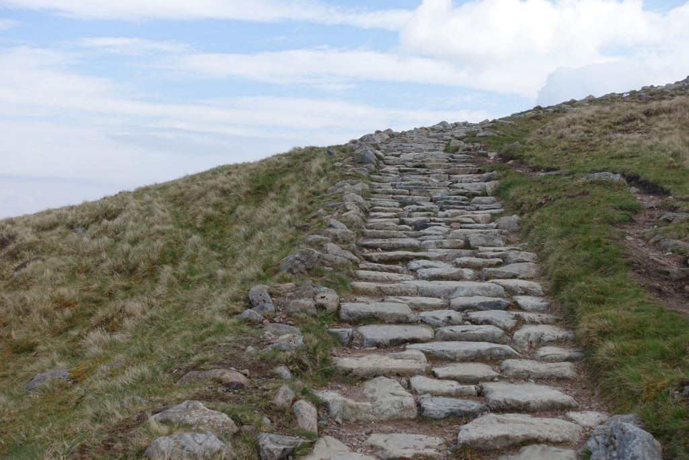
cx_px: 344
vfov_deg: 31.2
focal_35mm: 43
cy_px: 230
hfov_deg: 45.4
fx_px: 823
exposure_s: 1/640
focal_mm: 15.74
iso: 125
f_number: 4
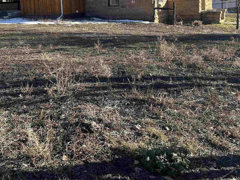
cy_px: 40
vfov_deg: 30.8
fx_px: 319
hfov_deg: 40.6
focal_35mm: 46
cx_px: 76
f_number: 1.5
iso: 50
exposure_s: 1/1553
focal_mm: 5.7
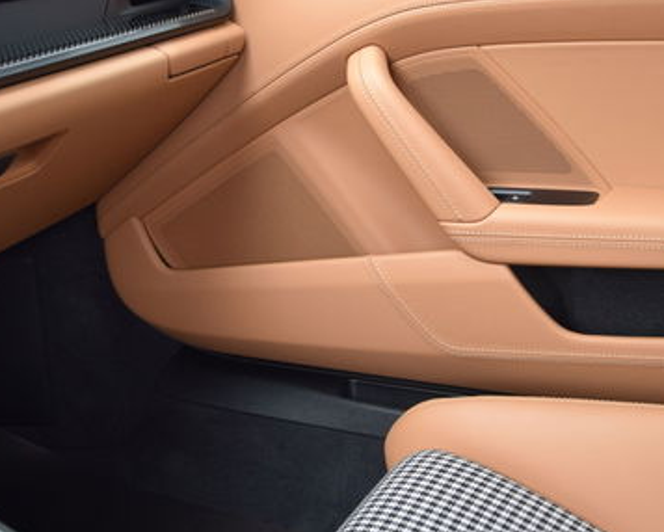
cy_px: 238
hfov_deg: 18.1
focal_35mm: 106
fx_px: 2084
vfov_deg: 14.5
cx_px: 333
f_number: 5.6
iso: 400
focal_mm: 35
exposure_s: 1/125
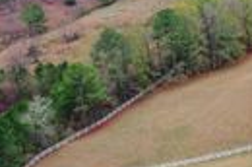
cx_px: 452
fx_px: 754
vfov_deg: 12.6
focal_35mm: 108
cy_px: 108
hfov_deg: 16.1
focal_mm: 10.26
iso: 100
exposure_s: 1/40
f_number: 5.6
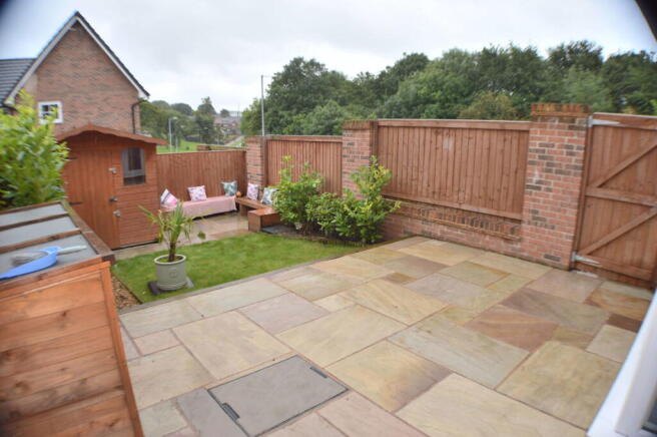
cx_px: 328
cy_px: 218
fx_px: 492
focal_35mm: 27
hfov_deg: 67.4
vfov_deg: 47.8
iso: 100
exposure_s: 1/200
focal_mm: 18
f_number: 4
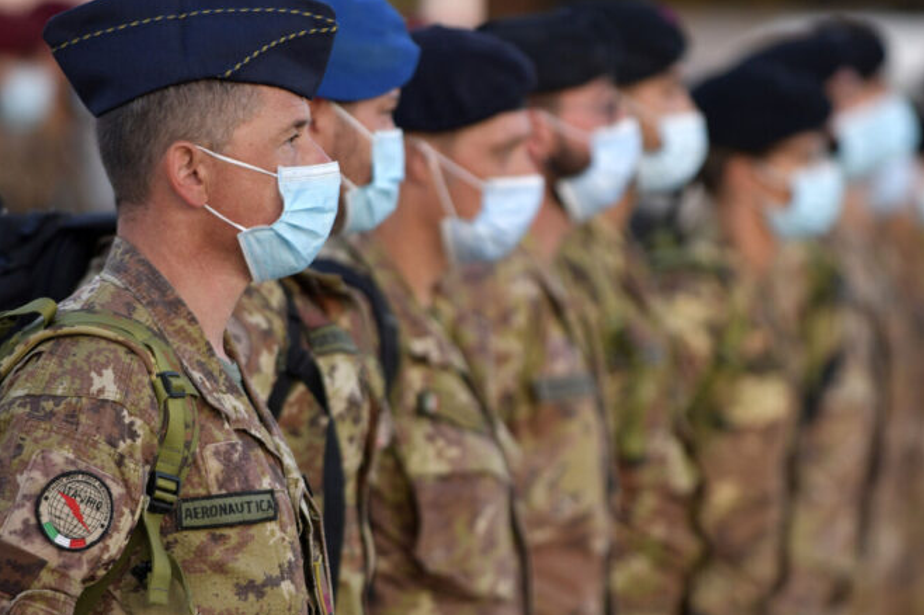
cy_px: 298
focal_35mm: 254
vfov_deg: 5.4
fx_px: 6516
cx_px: 465
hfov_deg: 8.1
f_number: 4
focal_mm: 200
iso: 800
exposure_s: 1/400
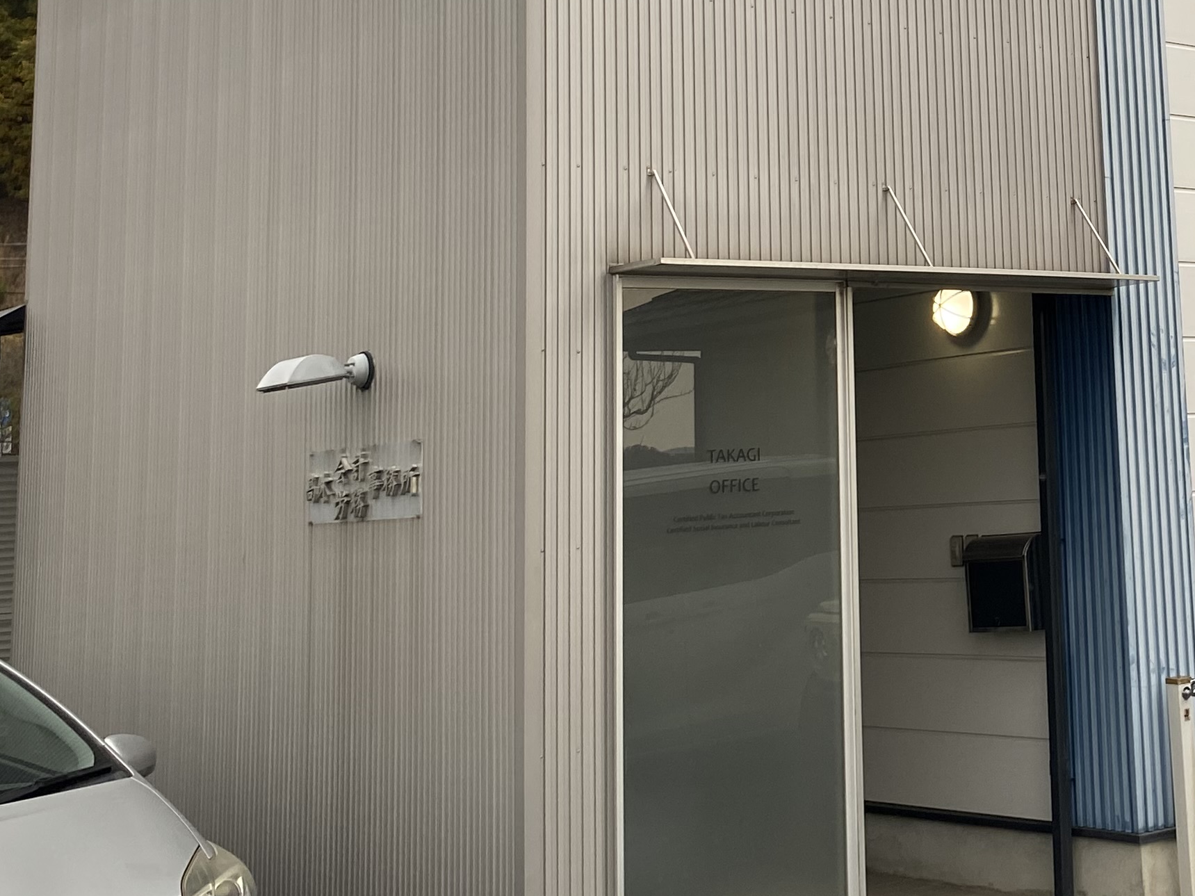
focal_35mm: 61
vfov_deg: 23.4
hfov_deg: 30.2
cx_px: 1090
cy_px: 97
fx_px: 2106
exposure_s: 1/121
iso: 40
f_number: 1.8
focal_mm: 4.25
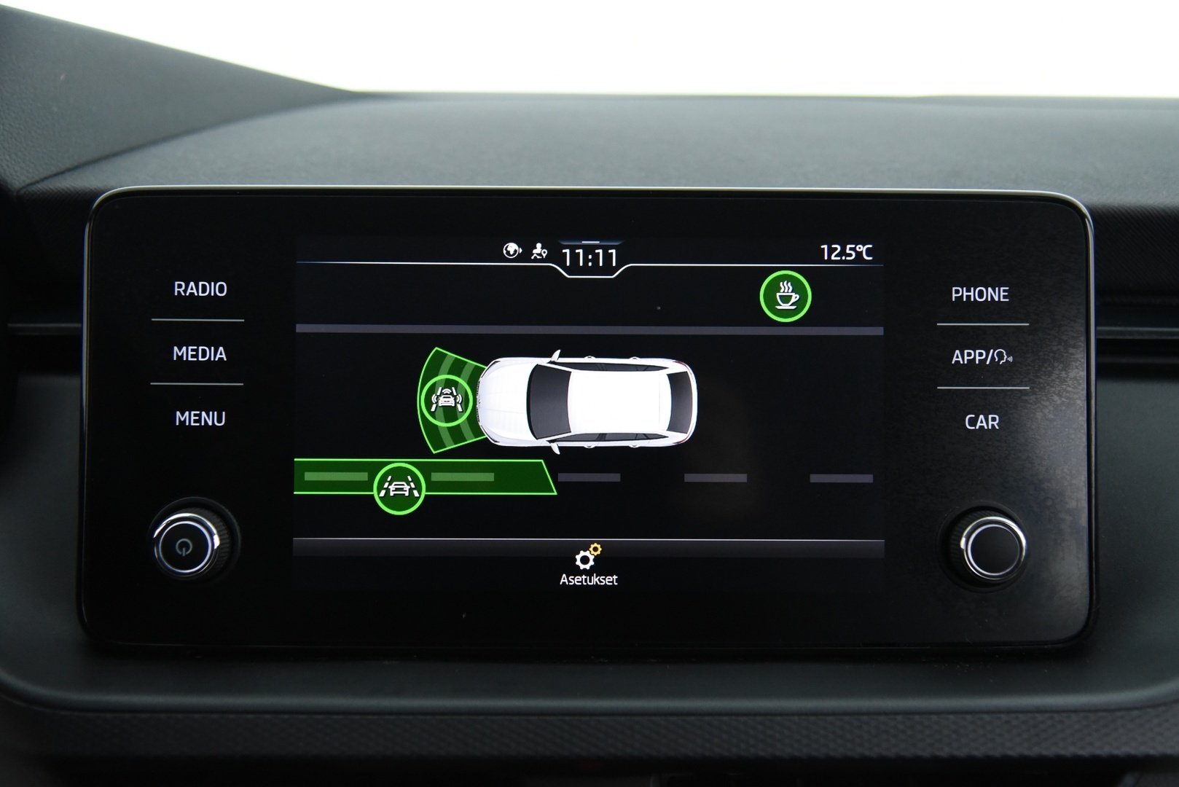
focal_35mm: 46
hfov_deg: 42.7
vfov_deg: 29.3
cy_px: 394
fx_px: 1507
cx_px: 590
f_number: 4
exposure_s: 1/50
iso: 4000
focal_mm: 46
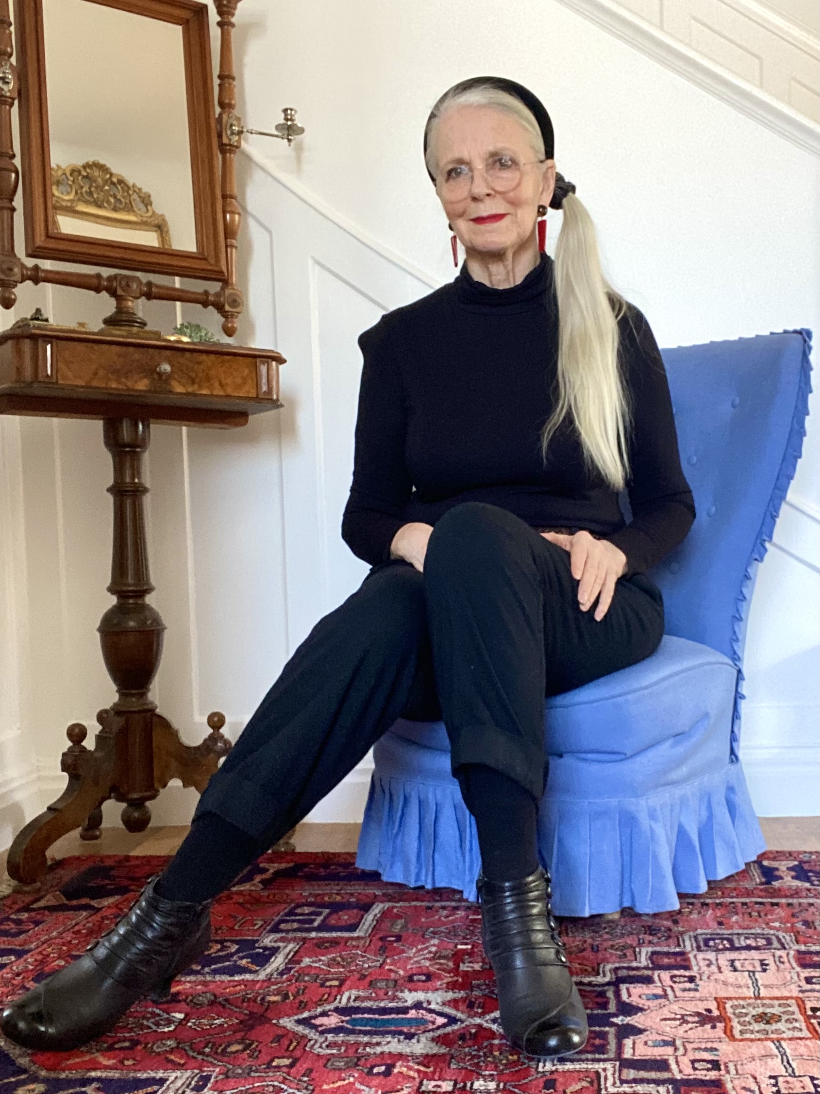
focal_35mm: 30
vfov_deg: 60.0
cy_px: 547
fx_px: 948
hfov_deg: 46.8
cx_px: 410
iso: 320
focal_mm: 2.71
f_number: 2.2
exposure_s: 1/60
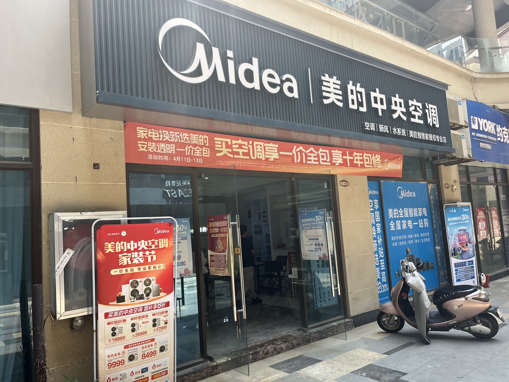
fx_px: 382
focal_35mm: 26
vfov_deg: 53.1
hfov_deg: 67.3
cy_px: 191
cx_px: 254
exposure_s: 1/542
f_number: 1.6
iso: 50
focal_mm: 5.1
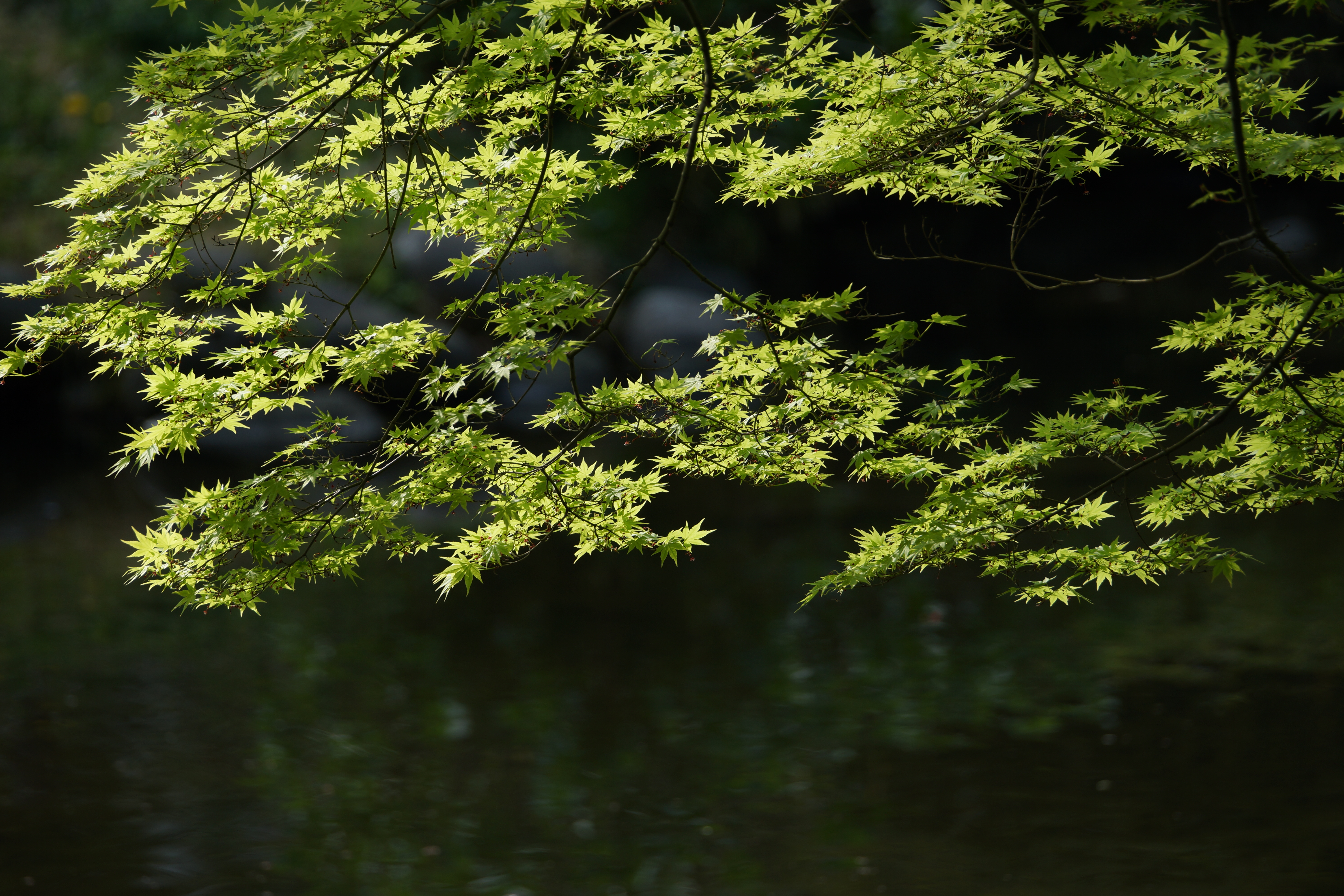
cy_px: 448
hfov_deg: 6.2
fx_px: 12319
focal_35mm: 330
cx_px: 672
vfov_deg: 4.2
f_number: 5.6
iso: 200
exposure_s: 1/400
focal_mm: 330
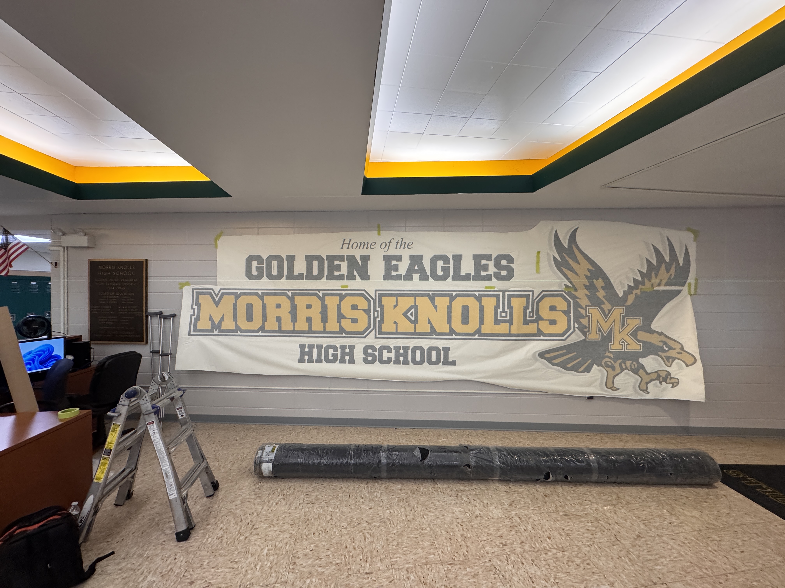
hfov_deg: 102.1
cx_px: 392
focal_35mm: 14
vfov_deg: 85.7
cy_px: 294
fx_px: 317
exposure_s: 1/120
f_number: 2.2
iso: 320
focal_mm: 2.22
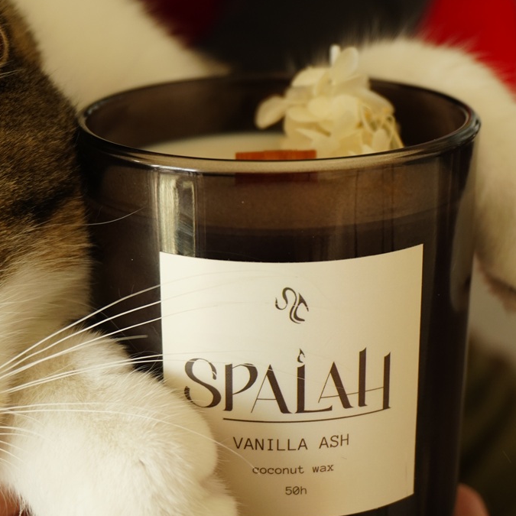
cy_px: 226
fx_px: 1299
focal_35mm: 77
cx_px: 258
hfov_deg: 22.5
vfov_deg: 22.5
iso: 640
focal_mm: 40
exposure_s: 1/80
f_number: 5.6
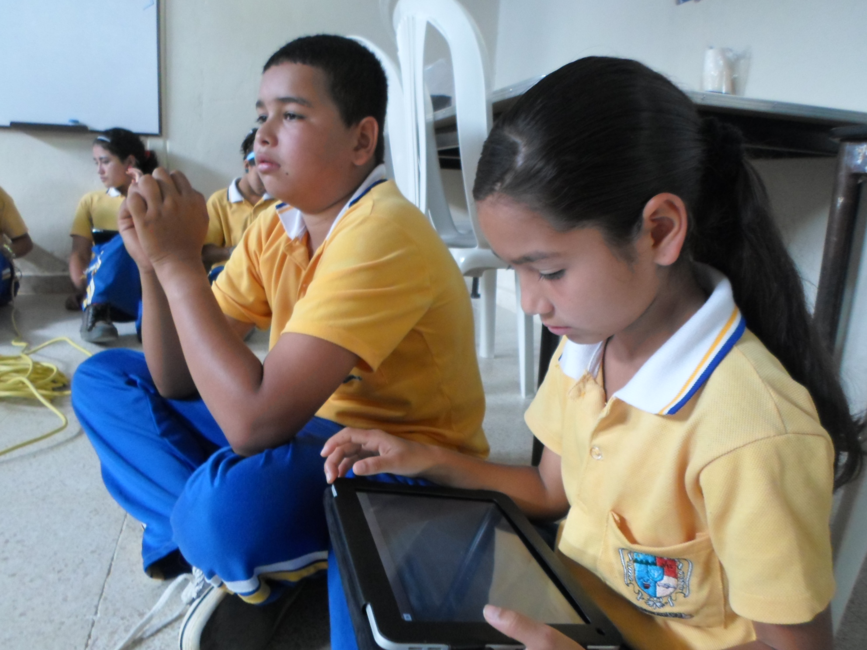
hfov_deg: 69.4
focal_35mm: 25
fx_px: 626
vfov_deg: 54.9
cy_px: 325
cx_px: 434
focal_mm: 4.5
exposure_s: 1/30
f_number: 2.5
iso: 240
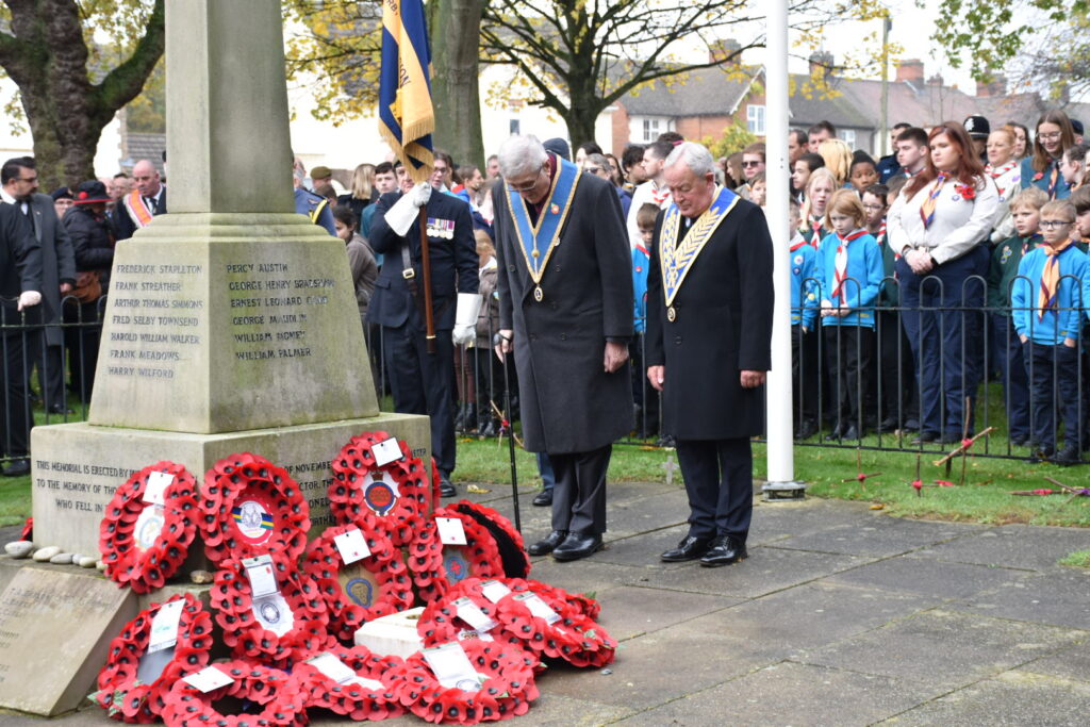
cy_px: 364
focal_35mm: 63
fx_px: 1908
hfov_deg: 31.9
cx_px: 545
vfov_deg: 21.6
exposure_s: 1/125
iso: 400
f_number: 5.6
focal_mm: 42
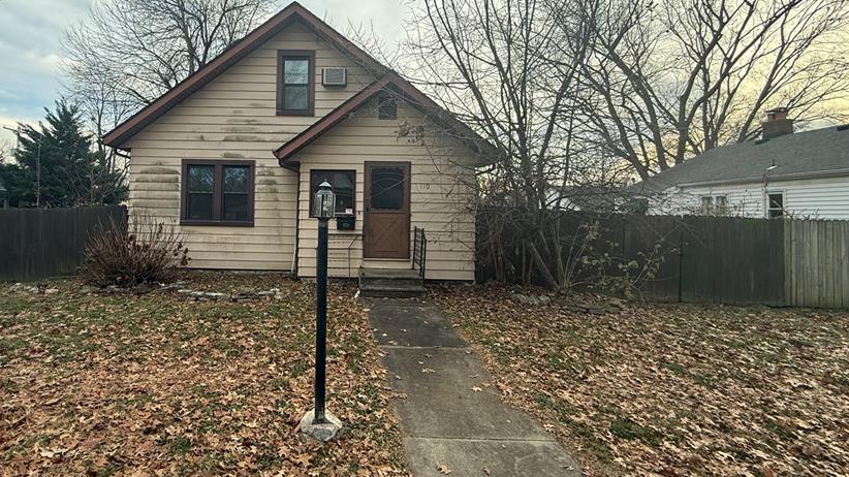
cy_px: 197
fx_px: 428
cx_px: 332
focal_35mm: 19
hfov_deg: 88.2
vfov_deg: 58.0
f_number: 2.2
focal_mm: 2.22
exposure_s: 1/323
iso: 64
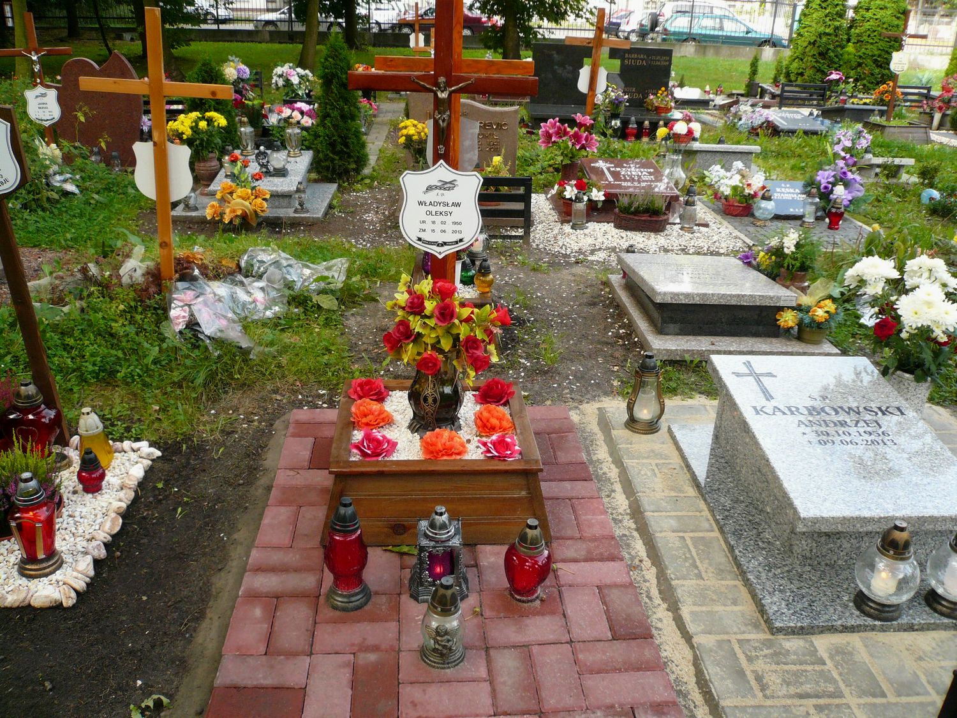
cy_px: 359
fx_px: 774
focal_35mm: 28
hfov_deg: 63.4
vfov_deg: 49.7
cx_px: 478
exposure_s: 1/100
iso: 100
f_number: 2.8
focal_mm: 4.6
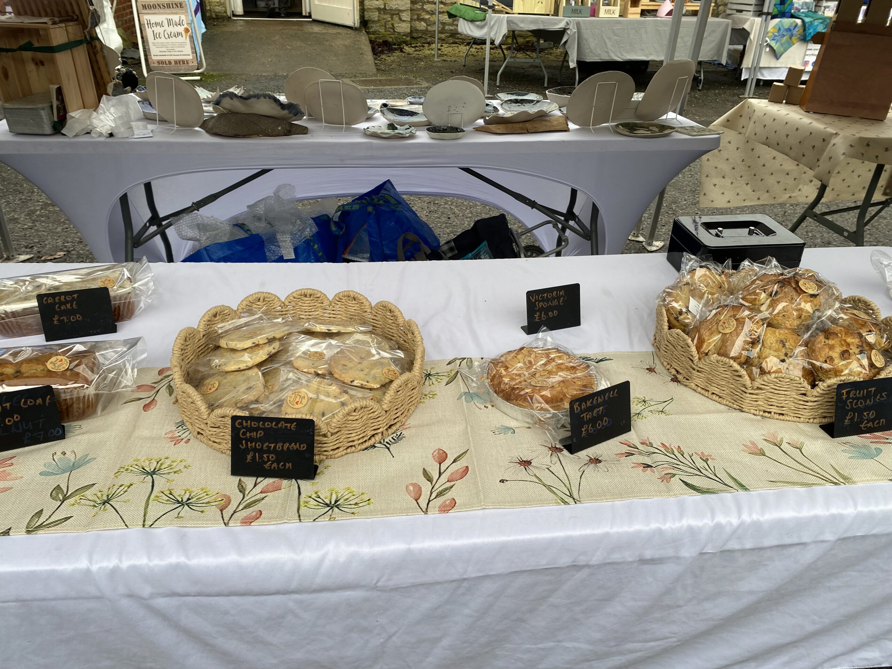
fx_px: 670
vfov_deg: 53.1
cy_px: 334
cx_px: 446
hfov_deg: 67.3
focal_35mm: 26
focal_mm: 4.25
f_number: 1.8
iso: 32
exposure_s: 1/221
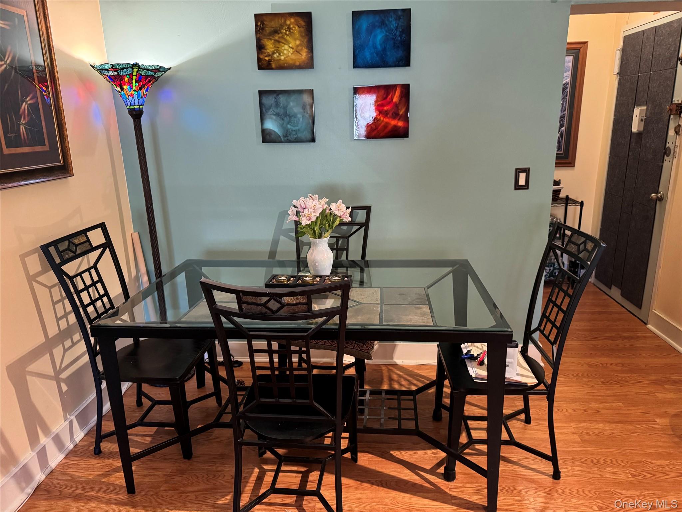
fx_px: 473
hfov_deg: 71.6
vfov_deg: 56.8
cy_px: 256
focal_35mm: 24
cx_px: 341
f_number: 1.78
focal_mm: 6.76
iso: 800
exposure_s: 1/60
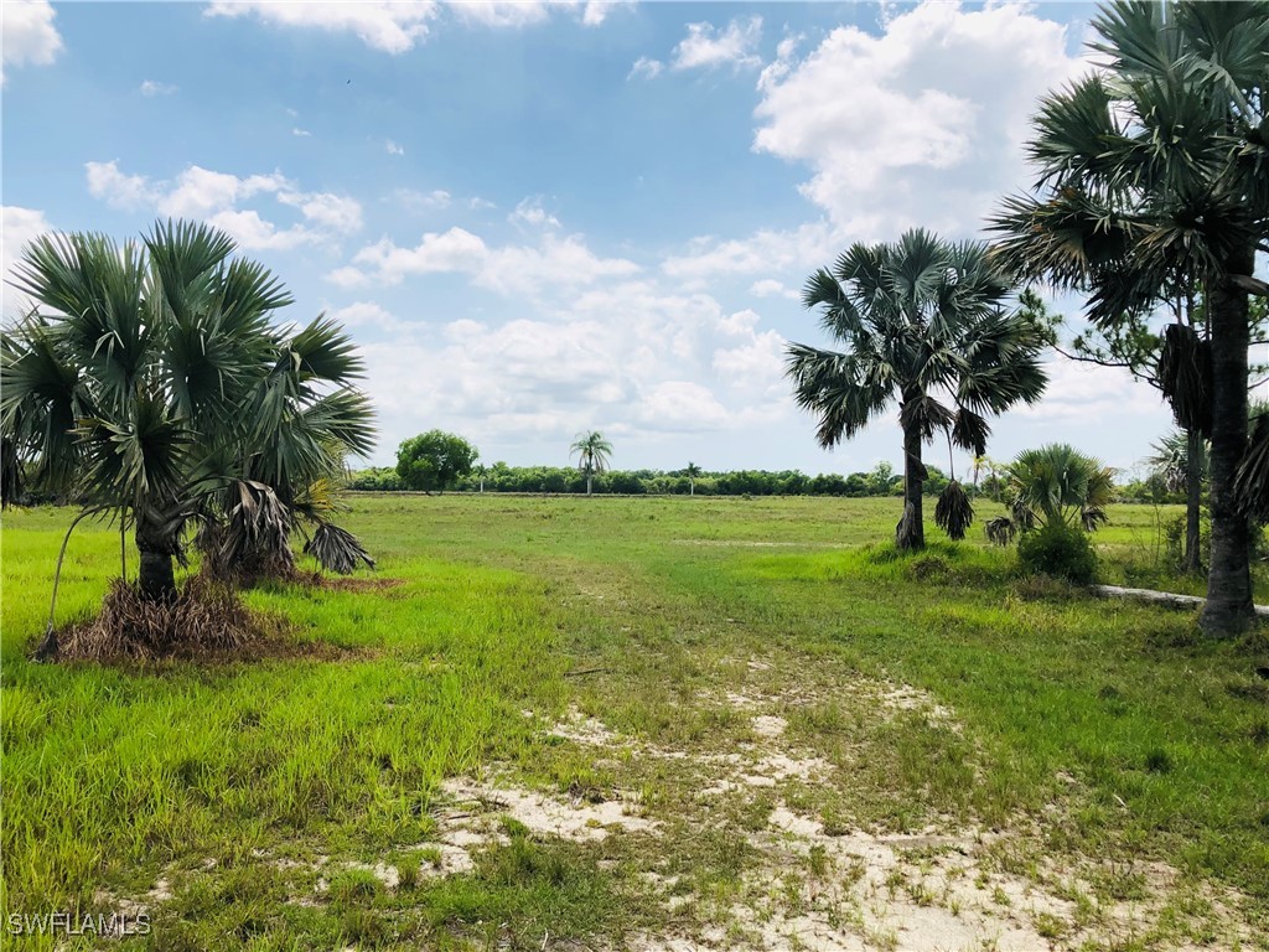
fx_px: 1026
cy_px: 476
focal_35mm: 28
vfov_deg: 49.7
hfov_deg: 63.4
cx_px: 634
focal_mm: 3.99
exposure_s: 1/3436
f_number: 1.8
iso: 20
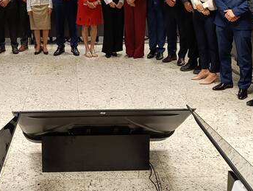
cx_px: 80
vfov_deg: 28.7
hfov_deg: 39.0
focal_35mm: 48
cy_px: 5
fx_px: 351
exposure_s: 1/60
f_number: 1.6
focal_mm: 6.14
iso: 800
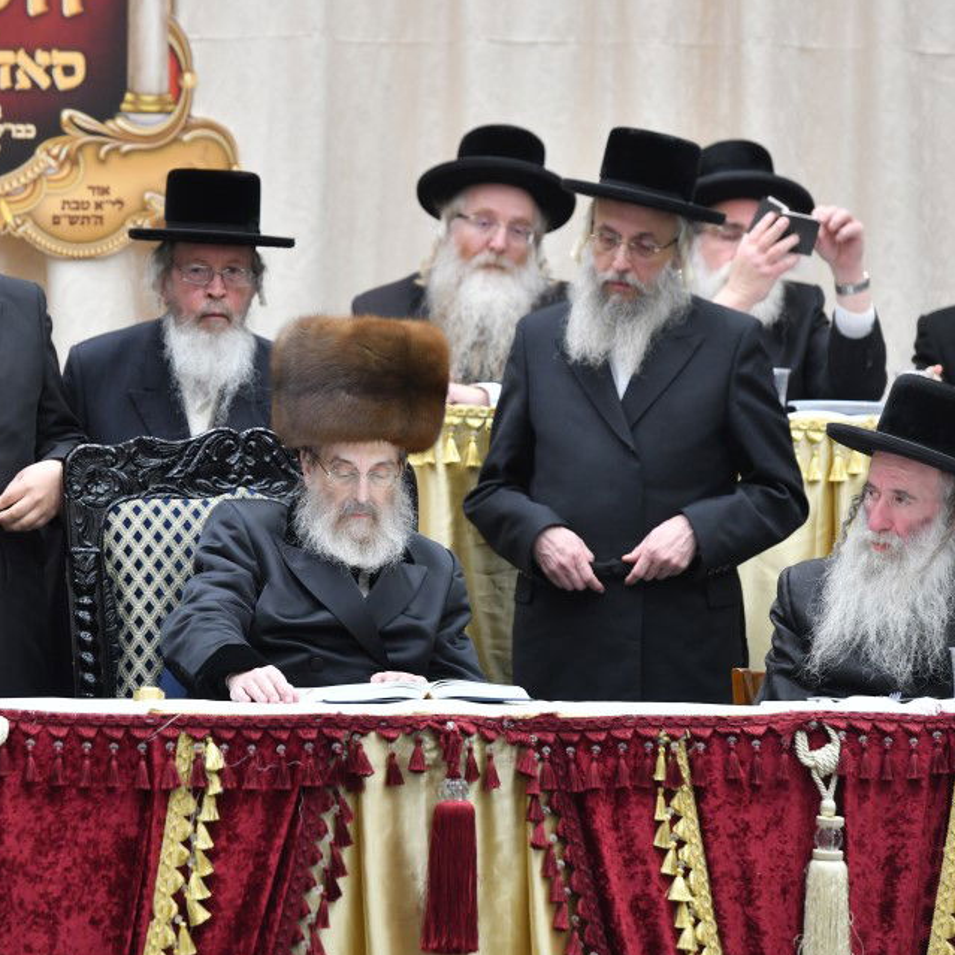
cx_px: 335
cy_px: 503
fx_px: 7647
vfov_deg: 7.1
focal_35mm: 245
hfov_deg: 7.1
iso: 1000
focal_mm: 180
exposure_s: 1/125
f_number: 5.6
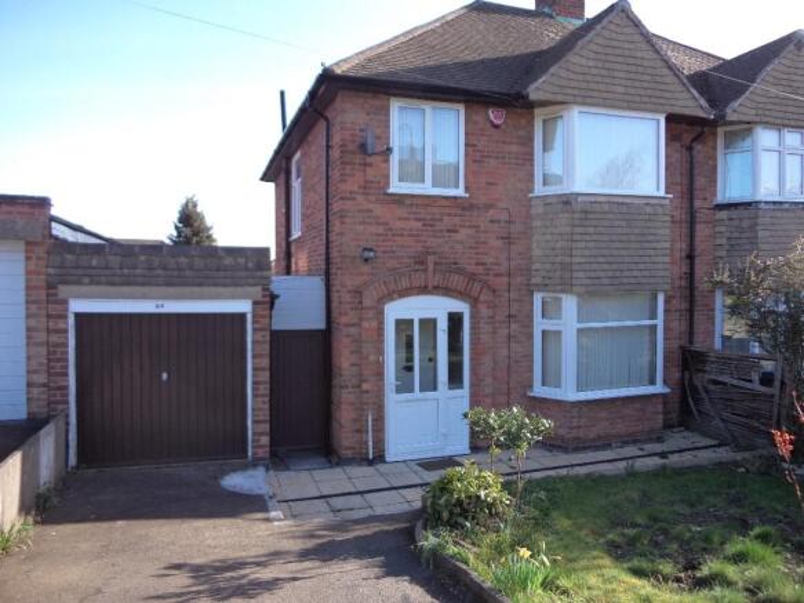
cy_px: 302
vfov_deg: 53.0
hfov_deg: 67.3
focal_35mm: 26
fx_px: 604
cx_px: 402
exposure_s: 1/250
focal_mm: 4.6
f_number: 3.3
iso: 80
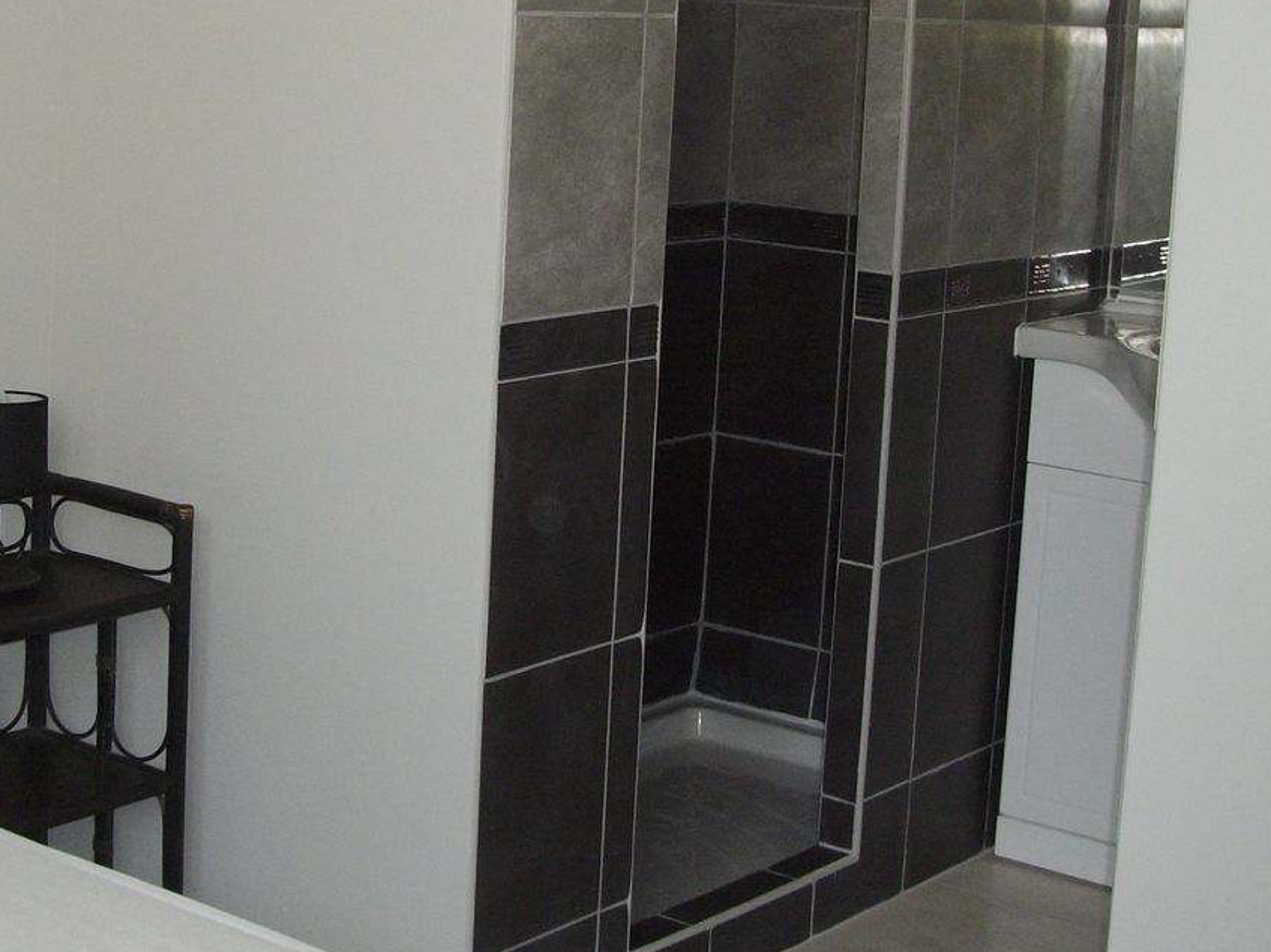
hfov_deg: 28.5
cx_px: 537
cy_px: 189
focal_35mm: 68
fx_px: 2496
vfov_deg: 21.3
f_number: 2.7
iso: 160
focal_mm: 6
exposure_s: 1/50
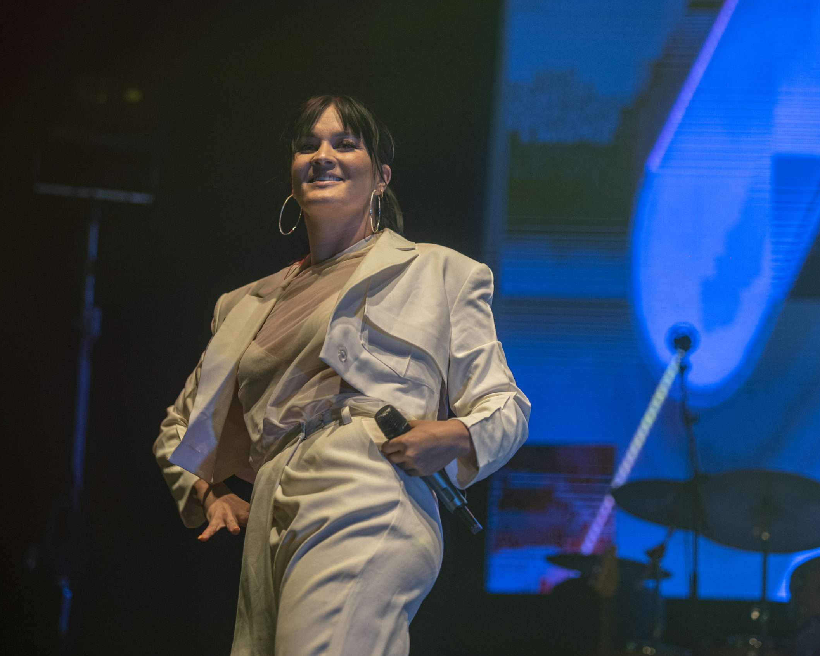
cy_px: 328
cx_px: 425
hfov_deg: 17.8
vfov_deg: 14.3
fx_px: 2621
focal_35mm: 108
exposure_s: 1/320
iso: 1600
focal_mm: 95
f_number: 2.8
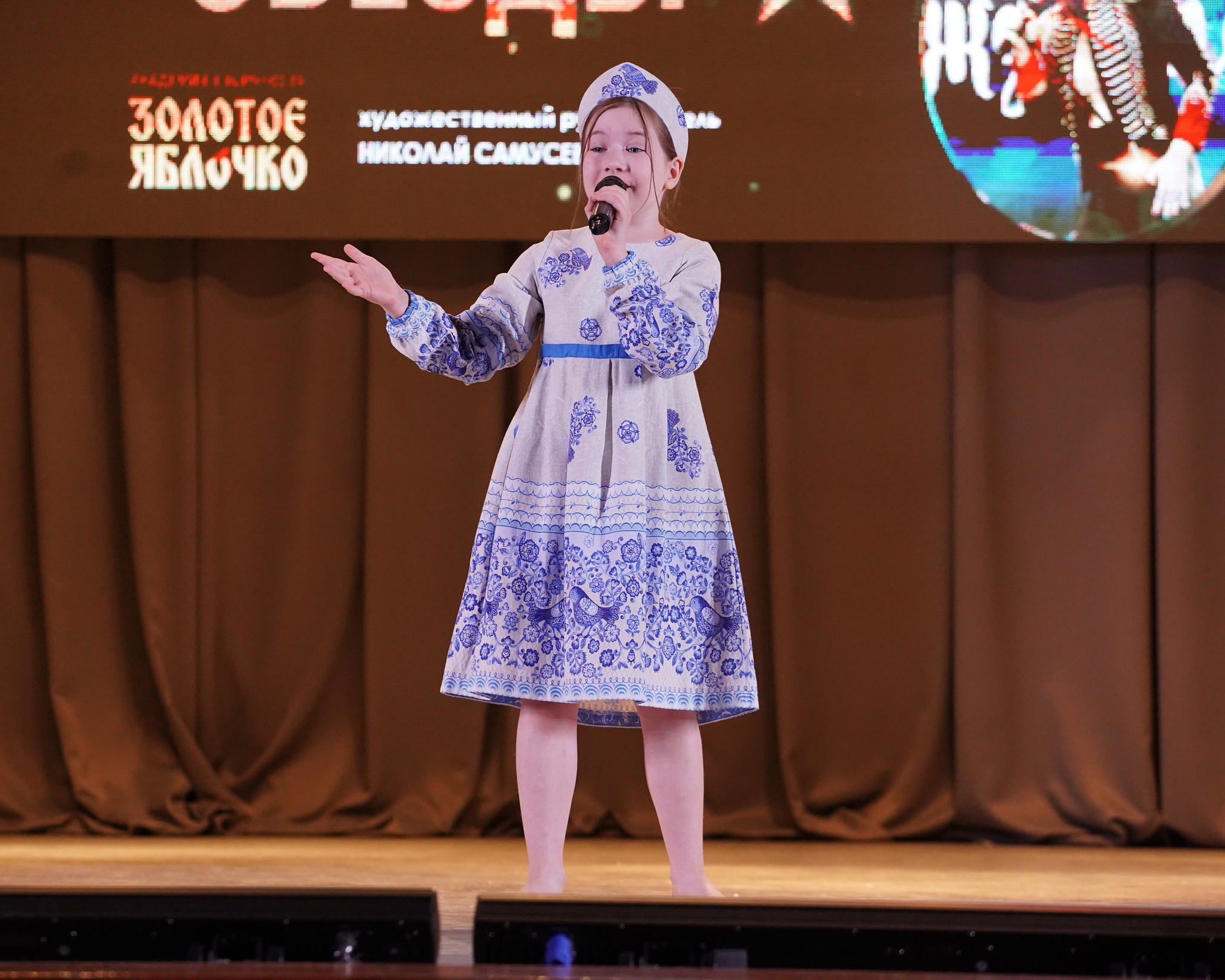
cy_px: 480
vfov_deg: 10.4
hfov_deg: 13.0
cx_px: 559
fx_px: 5365
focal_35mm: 148
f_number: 5
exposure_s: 1/400
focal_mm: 126
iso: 3200
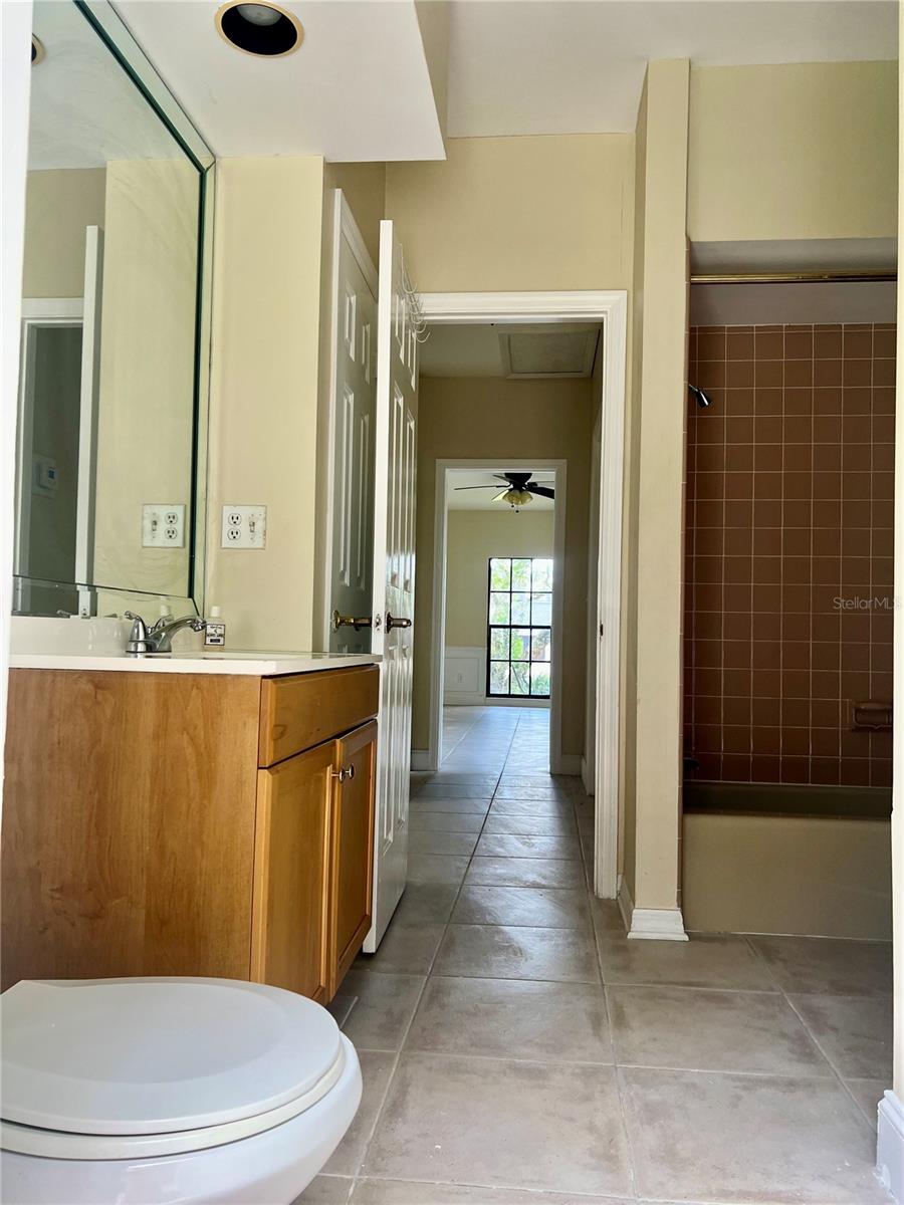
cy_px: 602
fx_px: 905
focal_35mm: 26
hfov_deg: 53.1
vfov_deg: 67.3
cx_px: 452
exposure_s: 1/121
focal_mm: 5.7
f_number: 1.5
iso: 80
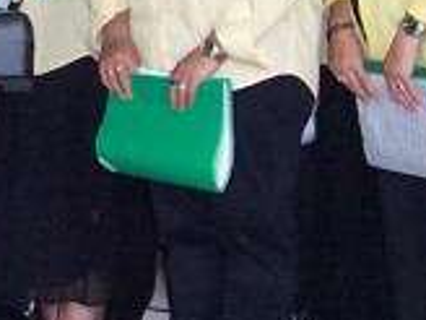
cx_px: -117
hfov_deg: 10.7
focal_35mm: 180
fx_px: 2215
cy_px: -5
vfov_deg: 8.2
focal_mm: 5.6
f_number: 2.8
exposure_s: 1/60
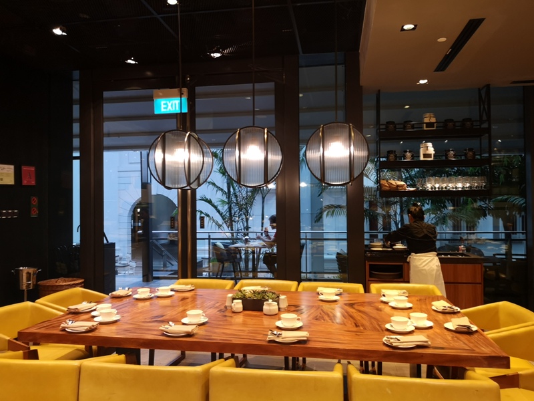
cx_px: 267
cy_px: 200
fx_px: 417
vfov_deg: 51.4
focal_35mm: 27
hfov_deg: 65.3
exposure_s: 1/33.3
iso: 200
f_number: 1.8
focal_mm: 3.95
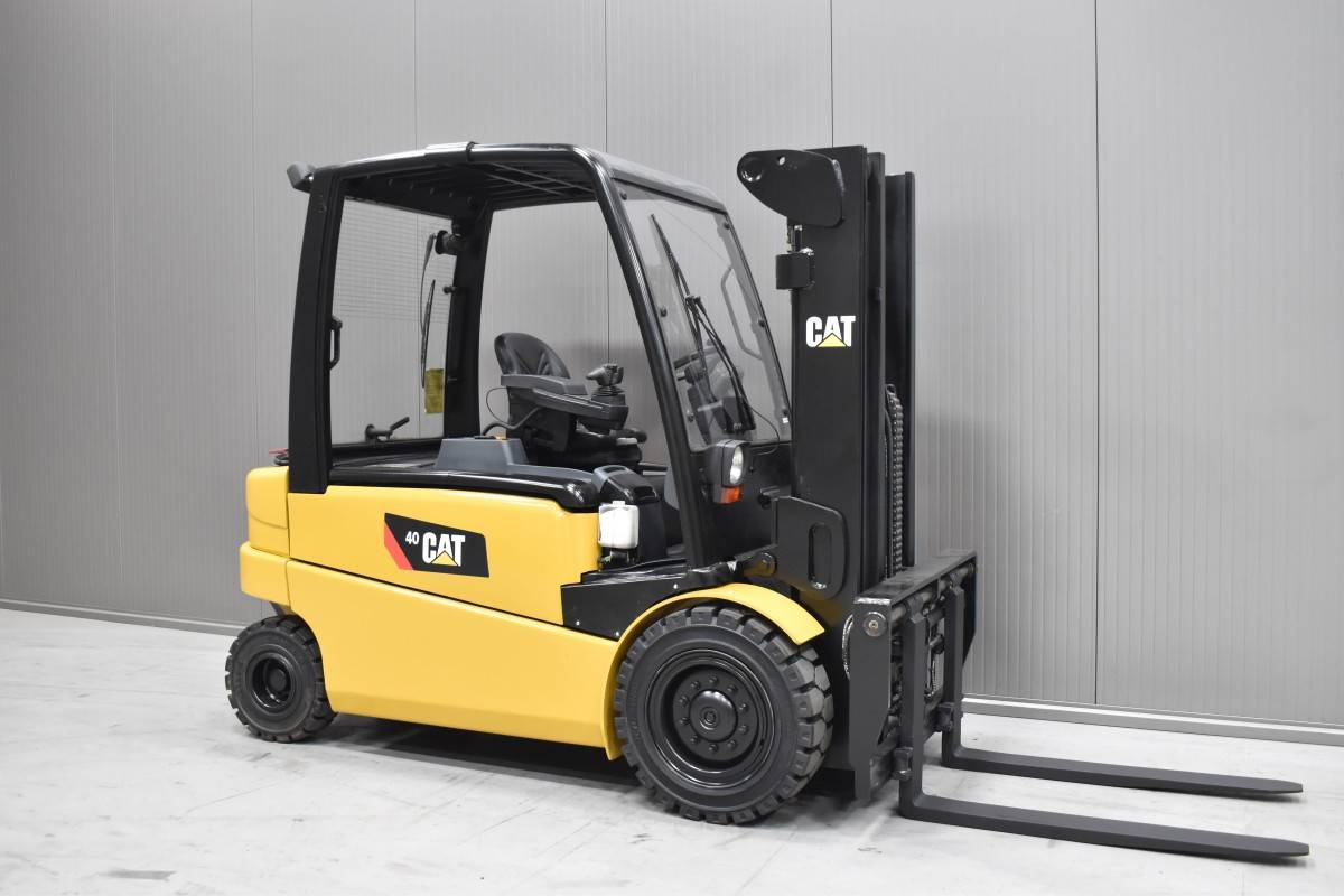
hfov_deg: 57.2
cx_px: 672
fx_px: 1232
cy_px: 448
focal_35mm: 33
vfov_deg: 40.0
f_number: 5
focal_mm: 22
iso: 1600
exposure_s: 1/25
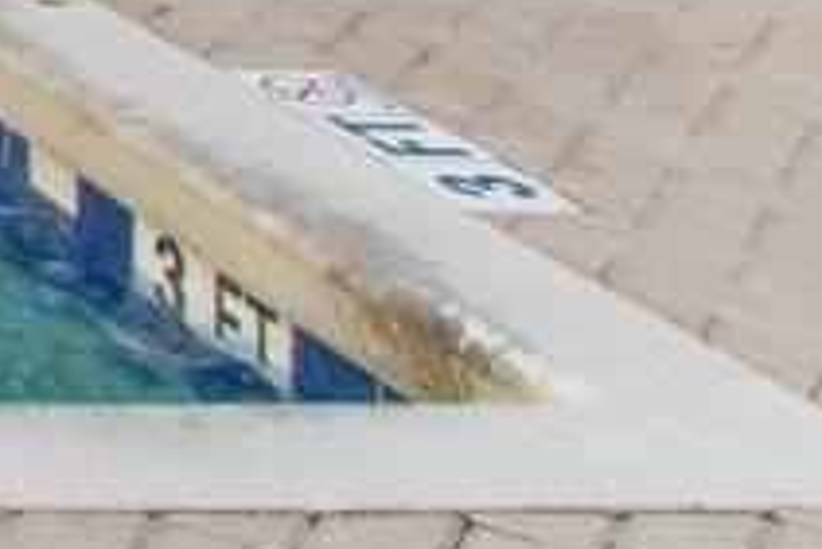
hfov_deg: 11.6
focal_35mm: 115
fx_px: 2628
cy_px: -938
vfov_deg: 9.9
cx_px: -1527
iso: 100
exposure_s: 1/125
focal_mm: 10
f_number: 5.6
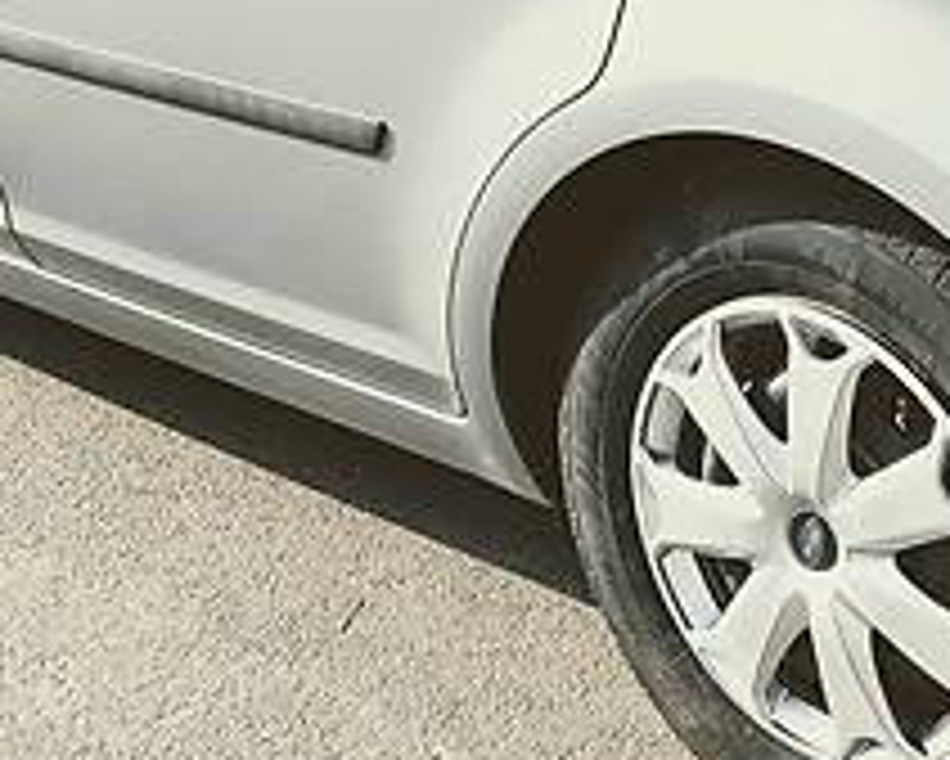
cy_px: 13
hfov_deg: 18.9
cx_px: 792
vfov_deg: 15.2
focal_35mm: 100
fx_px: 2813
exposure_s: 1/709
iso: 50
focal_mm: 4
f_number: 1.8
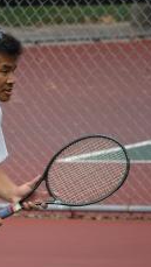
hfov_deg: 2.3
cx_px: 12
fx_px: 3818
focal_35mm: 537
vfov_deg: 4.0
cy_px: 208
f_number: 5.6
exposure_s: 1/640
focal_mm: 175
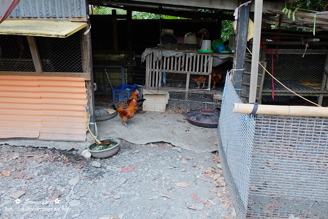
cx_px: 164
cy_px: 110
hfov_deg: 65.5
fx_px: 255
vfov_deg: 46.4
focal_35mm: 28
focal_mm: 18.8
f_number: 2.8
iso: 800
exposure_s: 1/30
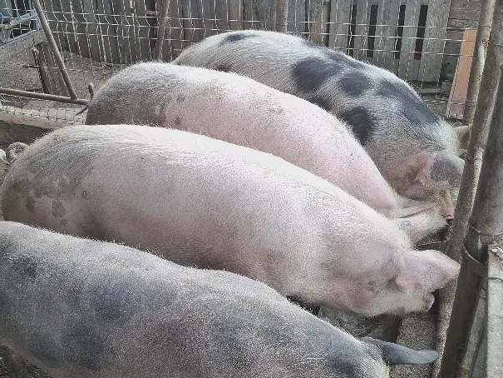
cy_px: 187
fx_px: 552
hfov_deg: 48.6
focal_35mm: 38
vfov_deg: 37.7
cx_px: 197
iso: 50
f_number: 1.8
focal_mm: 5.54
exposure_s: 1/204
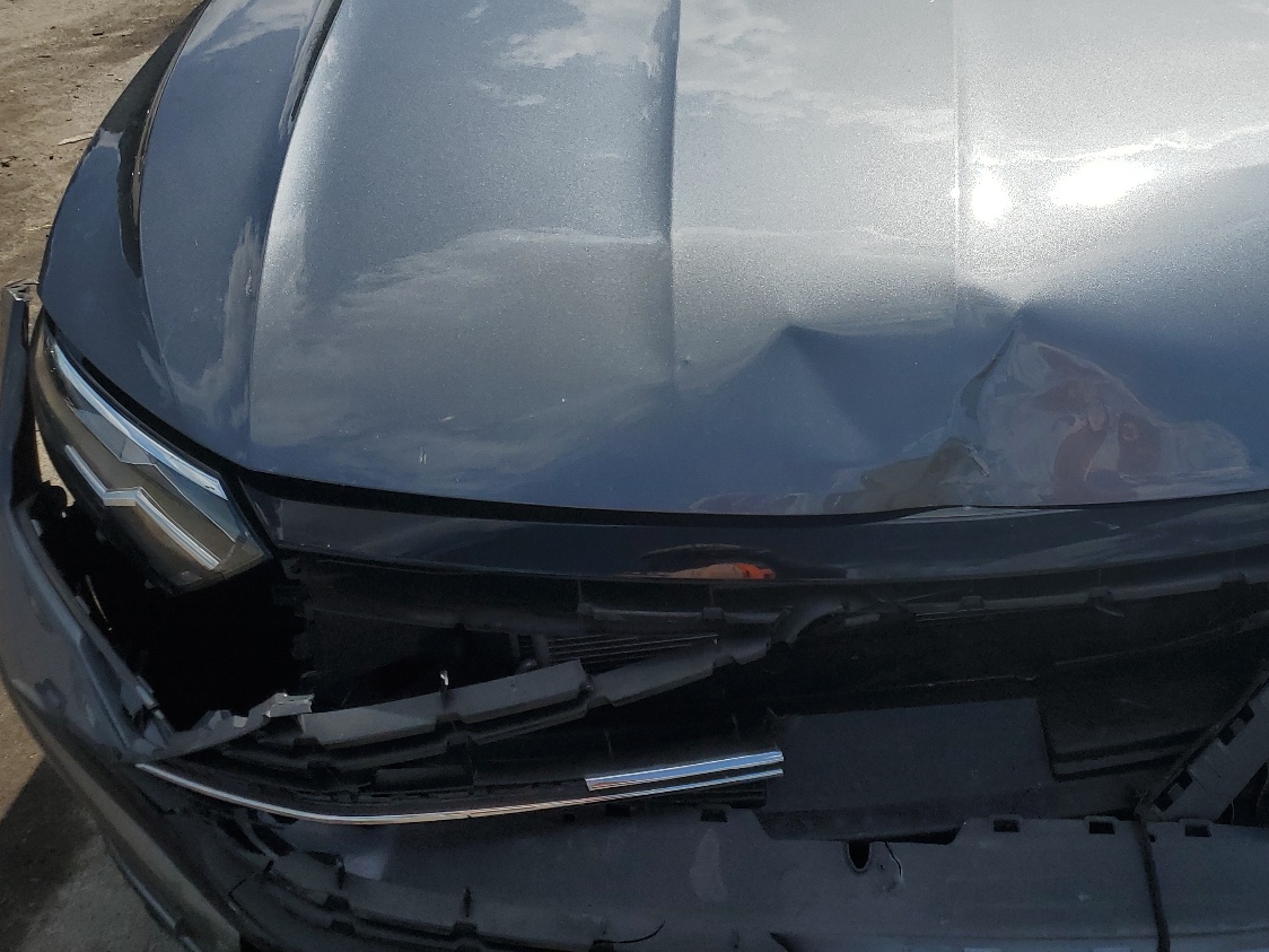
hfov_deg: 49.6
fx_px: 1356
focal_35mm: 37
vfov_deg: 38.1
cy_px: 294
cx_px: 802
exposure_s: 1/10000
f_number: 1.5
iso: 50
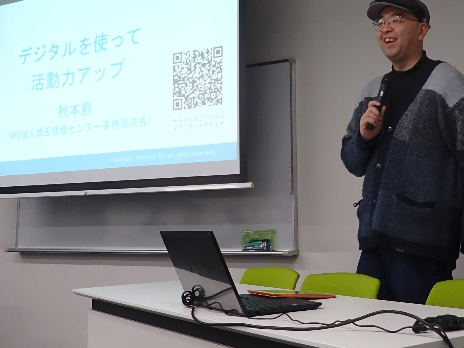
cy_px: 122
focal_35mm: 48
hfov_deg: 39.5
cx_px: 271
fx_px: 644
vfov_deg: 30.1
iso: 125
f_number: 2
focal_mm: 4.5
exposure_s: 1/60
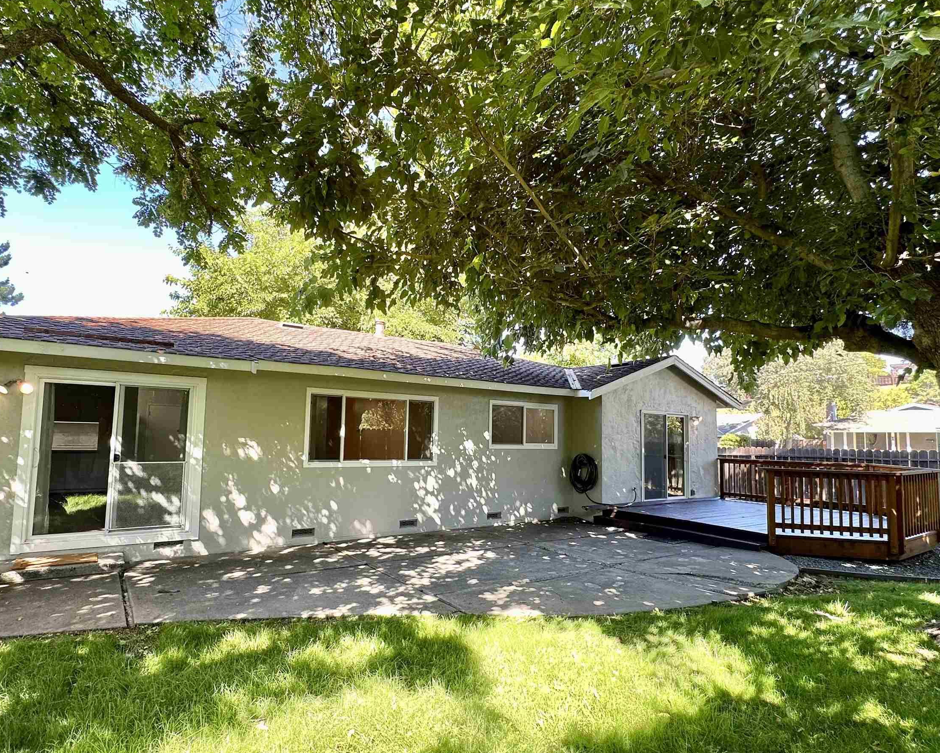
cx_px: 438
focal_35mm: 19
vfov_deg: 70.8
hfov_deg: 83.2
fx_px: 529
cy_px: 396
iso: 40
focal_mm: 2.22
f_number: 2.2
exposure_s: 1/108
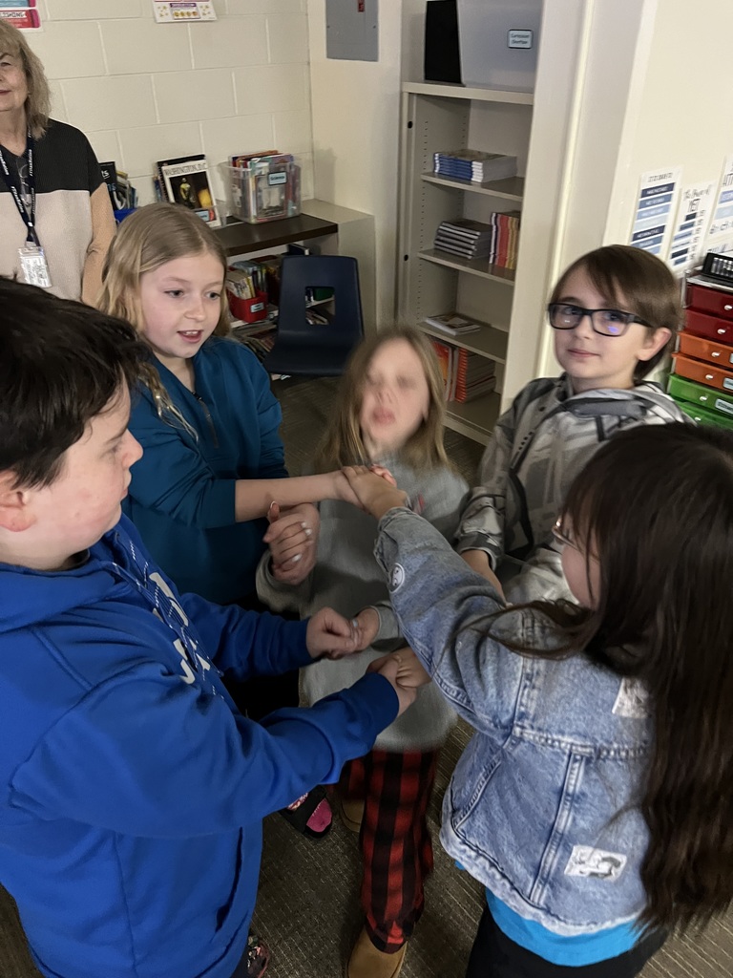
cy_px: 489
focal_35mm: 26
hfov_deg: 53.1
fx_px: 734
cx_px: 366
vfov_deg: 67.3
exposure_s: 1/30
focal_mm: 5.7
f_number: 1.5
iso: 640
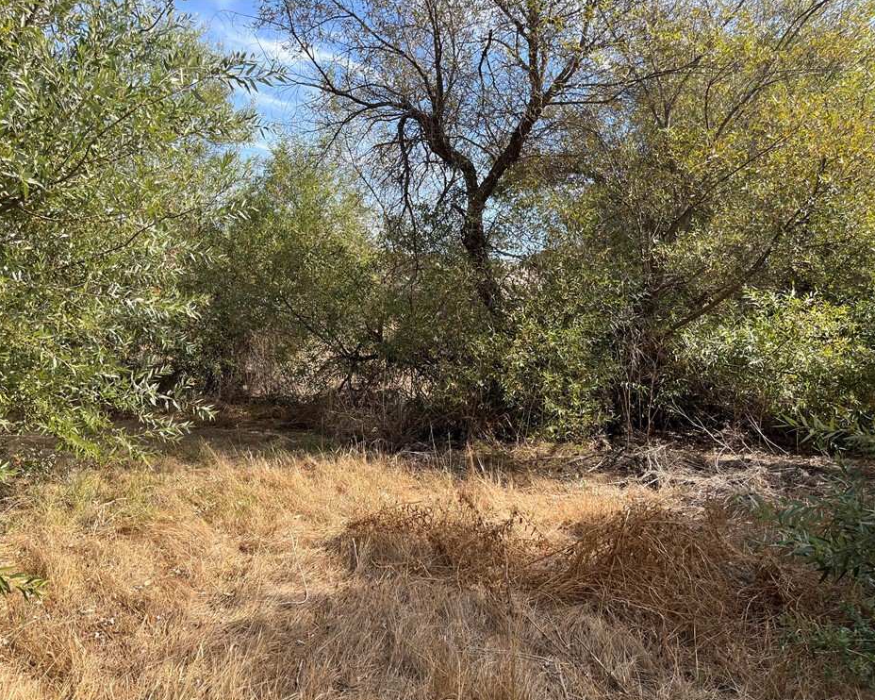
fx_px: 725
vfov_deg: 51.5
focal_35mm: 28
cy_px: 359
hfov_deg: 62.1
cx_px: 402
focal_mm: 5.1
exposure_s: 1/975
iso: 50
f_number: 1.6
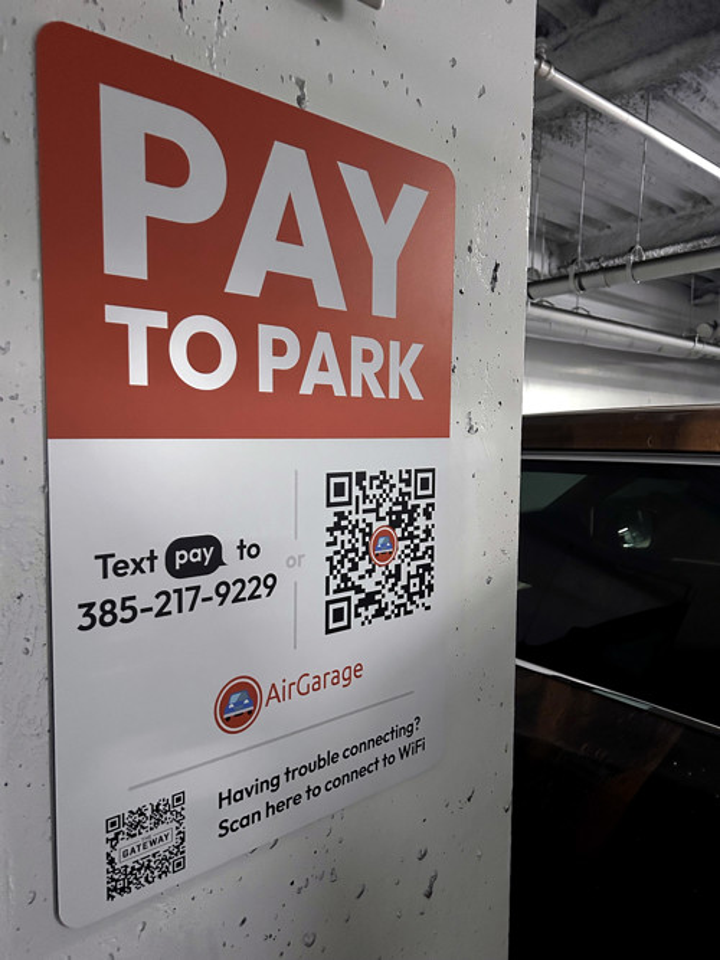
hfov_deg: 53.0
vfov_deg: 67.3
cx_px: 360
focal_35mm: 26
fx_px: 721
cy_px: 480
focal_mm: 5.7
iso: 800
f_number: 1.5
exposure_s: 1/30
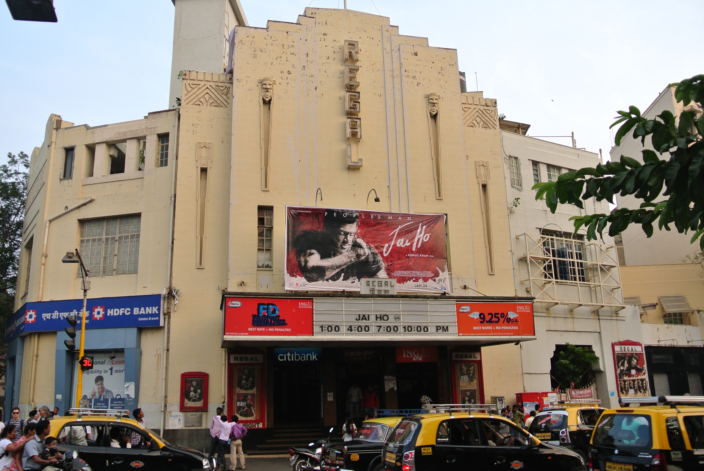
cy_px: 238
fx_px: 548
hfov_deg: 65.4
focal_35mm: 28
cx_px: 341
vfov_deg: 46.5
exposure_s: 1/250
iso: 140
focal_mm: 10
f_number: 3.5
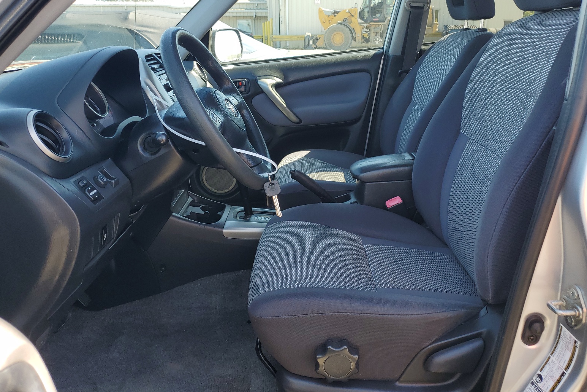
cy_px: 177
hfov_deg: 65.5
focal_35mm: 28
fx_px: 457
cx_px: 301
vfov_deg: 46.3
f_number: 1.5
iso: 50
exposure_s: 1/312
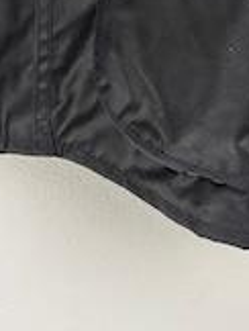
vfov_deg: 10.4
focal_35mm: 157
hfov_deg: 9.4
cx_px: -4
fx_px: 1502
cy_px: -532
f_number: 1.6
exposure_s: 1/100
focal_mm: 5.96
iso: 80
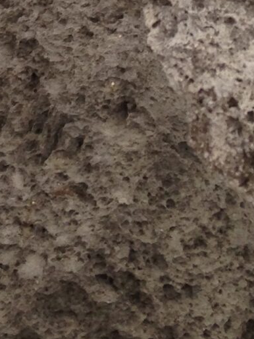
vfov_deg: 11.3
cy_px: -255
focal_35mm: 164
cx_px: -68
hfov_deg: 8.9
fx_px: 1605
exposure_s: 1/208
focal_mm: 4.12
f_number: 2.4
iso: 50
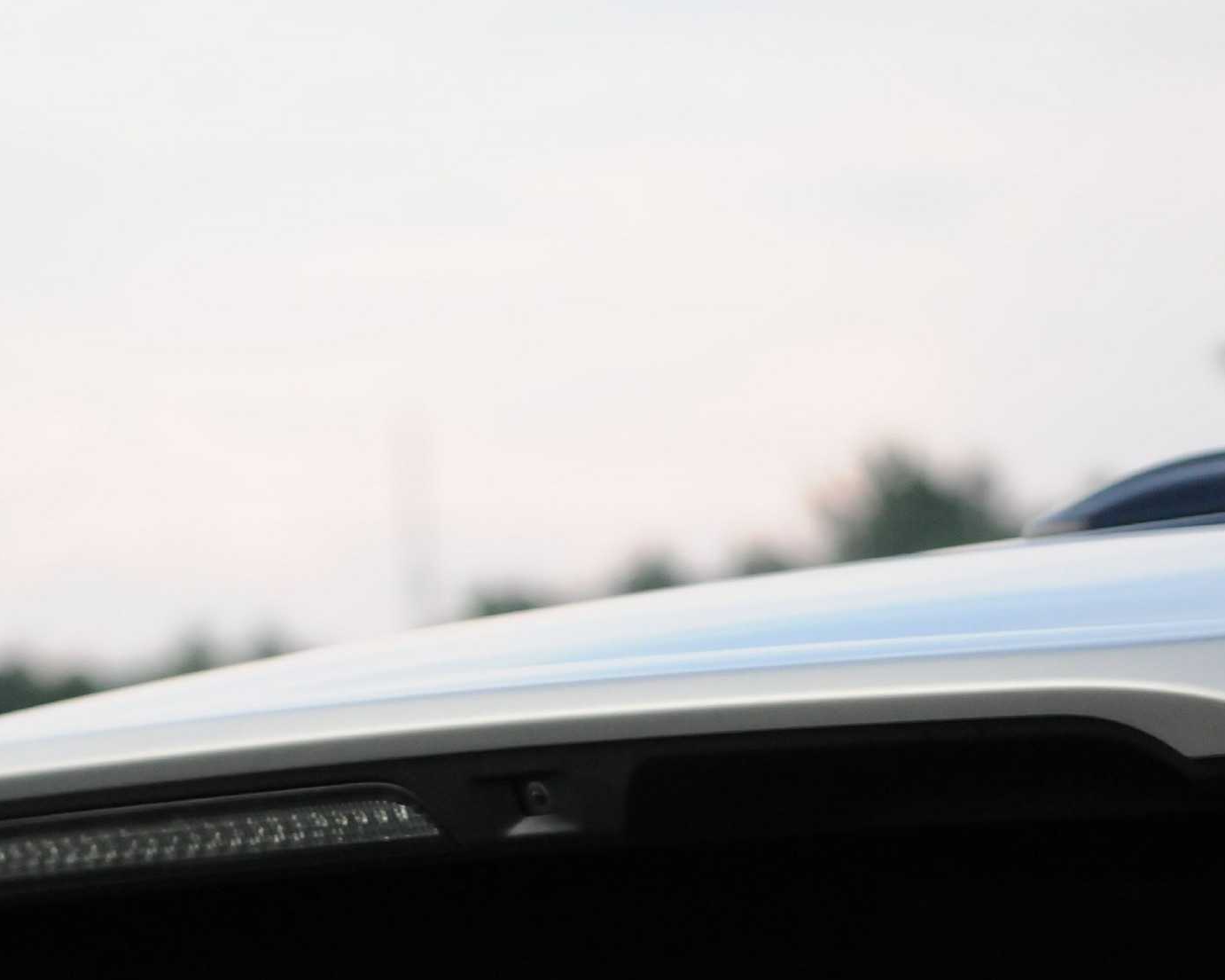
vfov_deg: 8.1
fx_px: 6918
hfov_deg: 10.1
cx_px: 552
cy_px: 693
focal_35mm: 191
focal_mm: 75
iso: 2000
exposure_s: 1/1000
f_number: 5
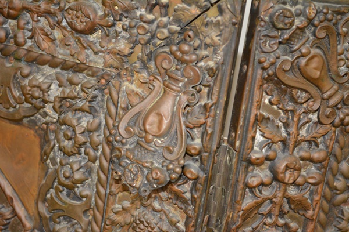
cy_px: 116
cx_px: 174
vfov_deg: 20.6
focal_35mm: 66
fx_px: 640
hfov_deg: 30.5
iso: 1250
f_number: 5.3
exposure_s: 1/60
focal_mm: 44
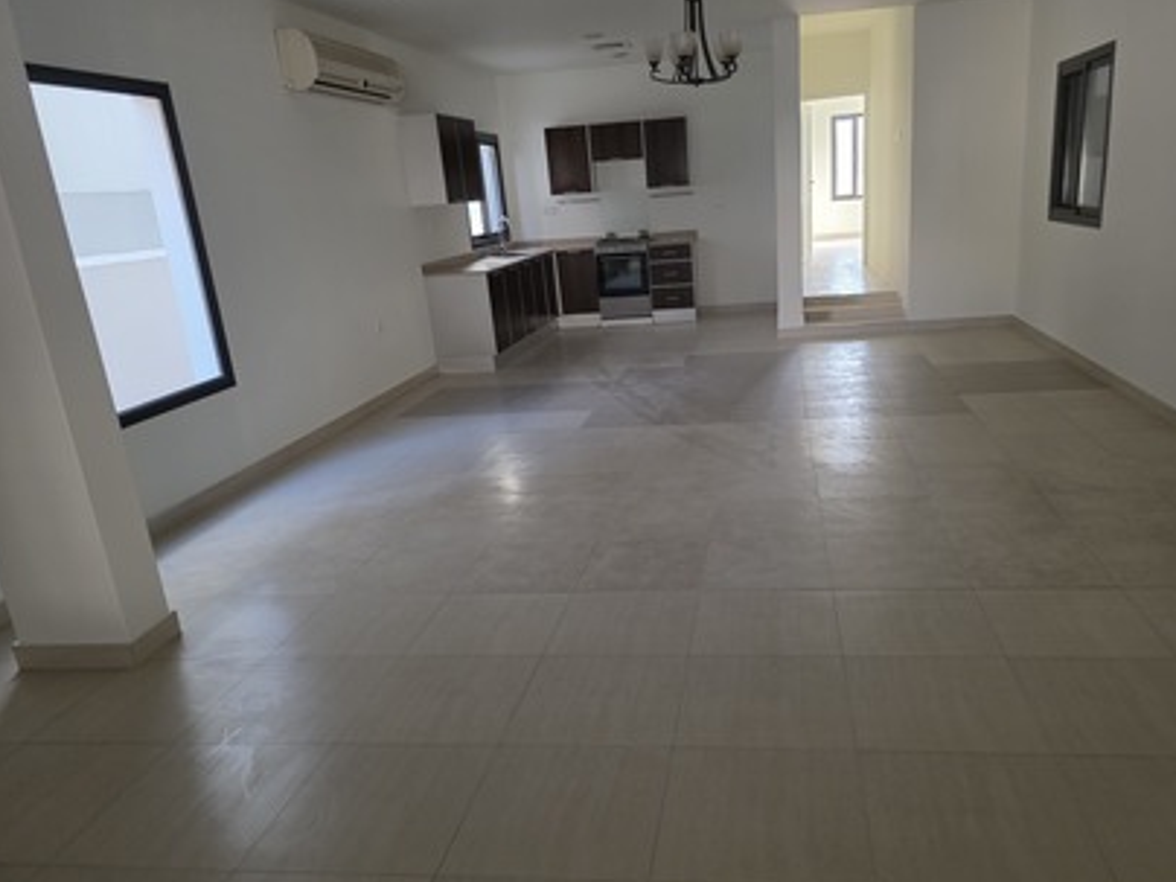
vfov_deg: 53.0
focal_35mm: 26
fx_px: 883
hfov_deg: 67.1
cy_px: 482
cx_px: 651
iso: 500
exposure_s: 1/100
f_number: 1.7
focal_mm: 6.3
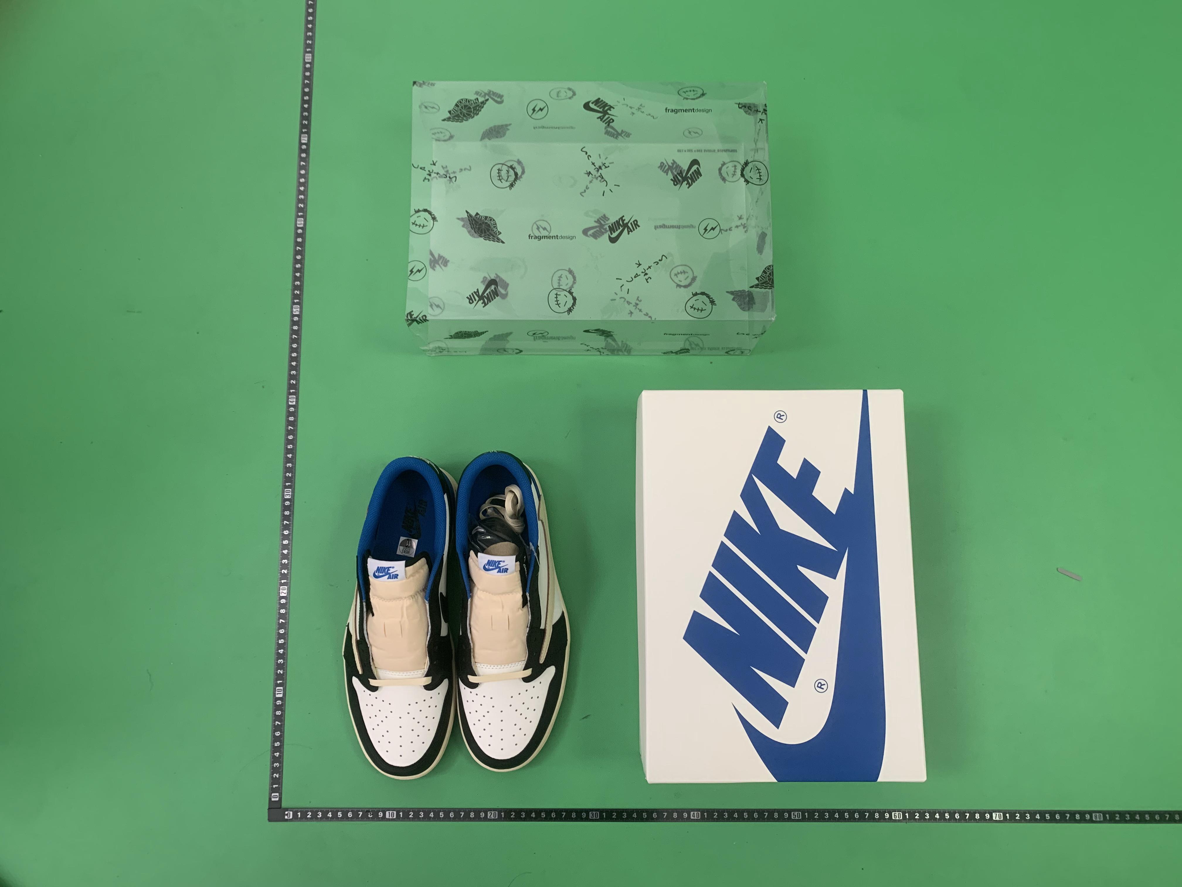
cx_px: 591
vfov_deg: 53.1
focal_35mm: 26
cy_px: 444
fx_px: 888
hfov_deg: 67.3
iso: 160
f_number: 1.8
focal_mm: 4.25
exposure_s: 1/60
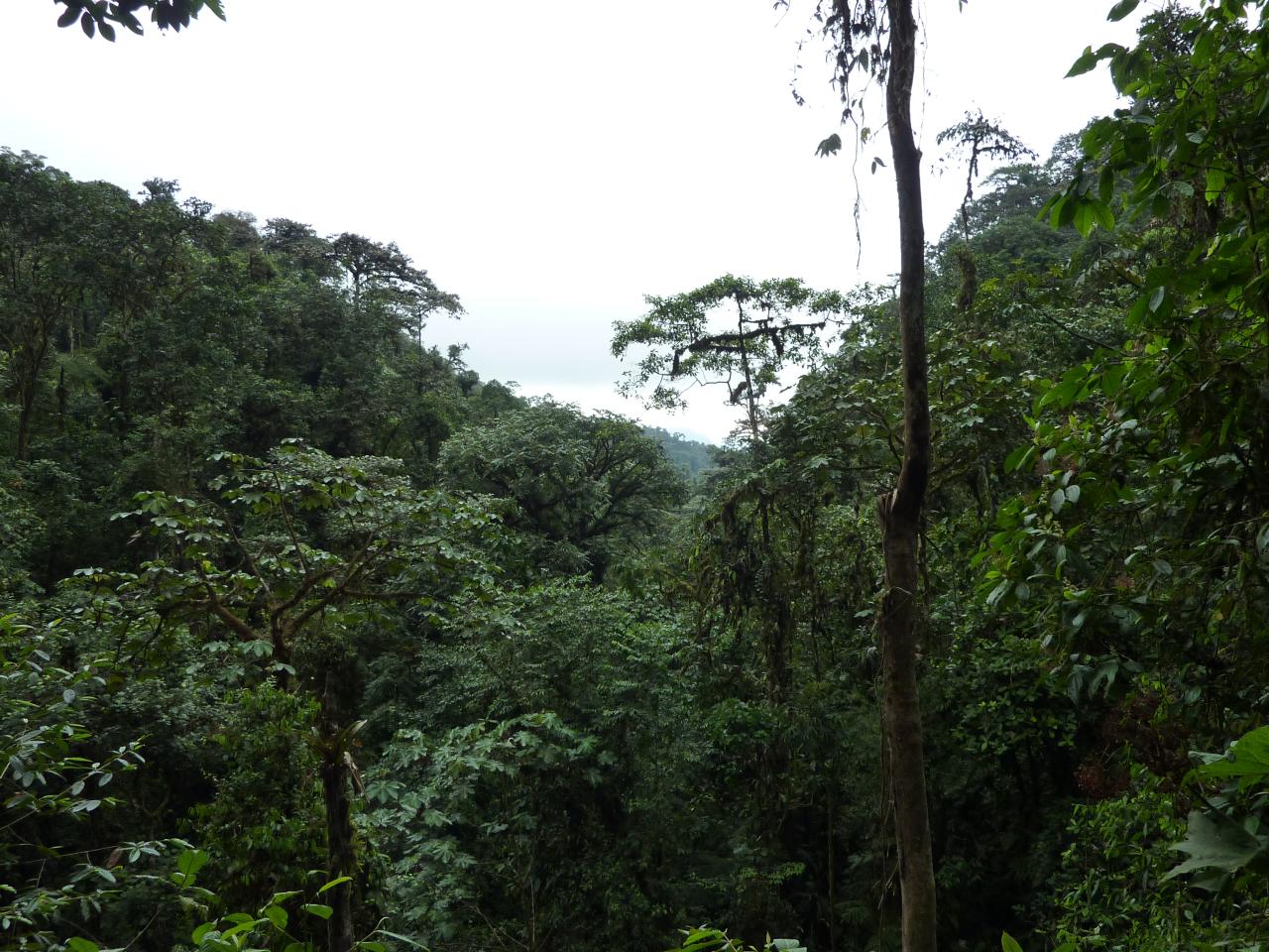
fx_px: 916
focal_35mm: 25
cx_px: 634
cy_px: 476
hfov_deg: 69.4
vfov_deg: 54.9
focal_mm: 4.1
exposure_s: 1/40
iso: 125
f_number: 3.3
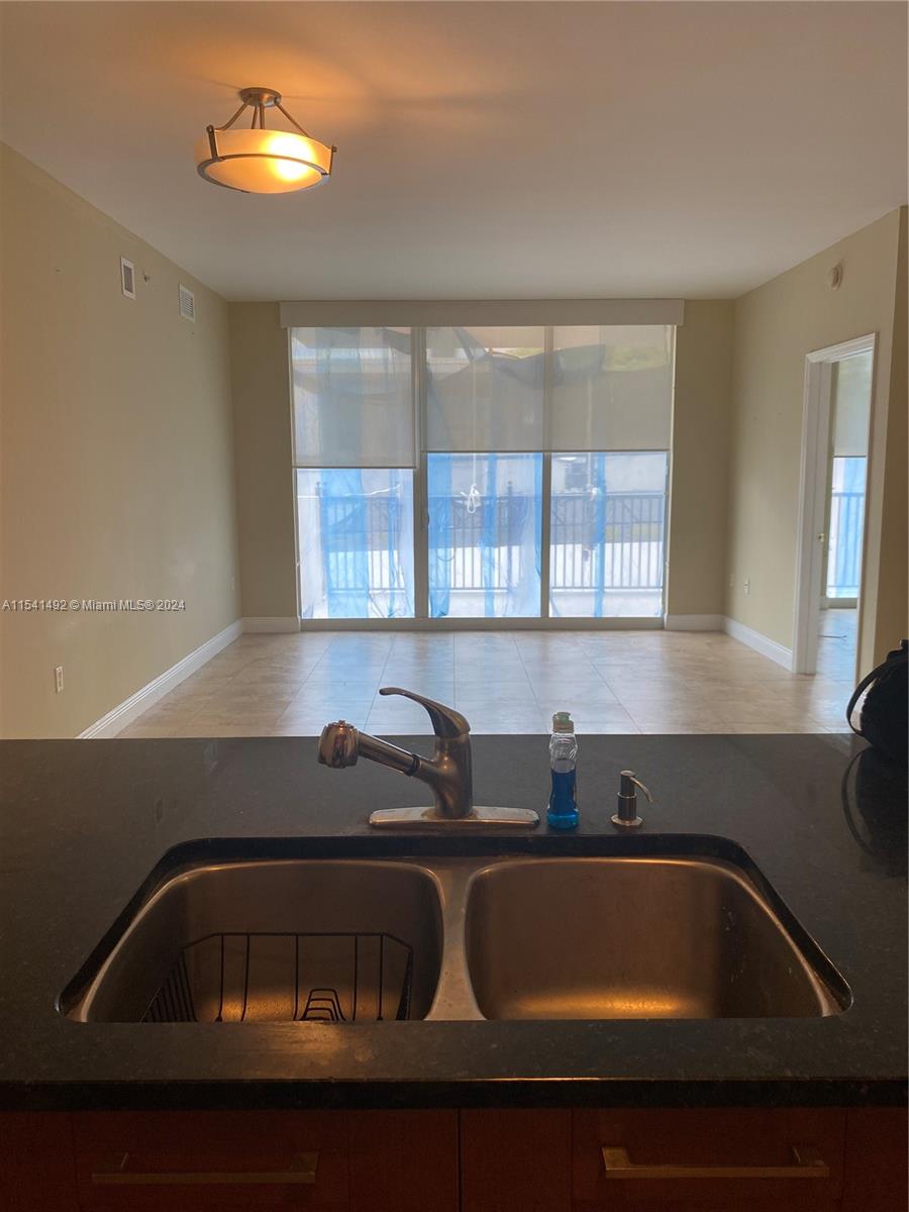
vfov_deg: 67.3
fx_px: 910
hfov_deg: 53.1
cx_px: 454
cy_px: 606
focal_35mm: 26
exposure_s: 1/60
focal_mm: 4.25
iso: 64
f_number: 1.8
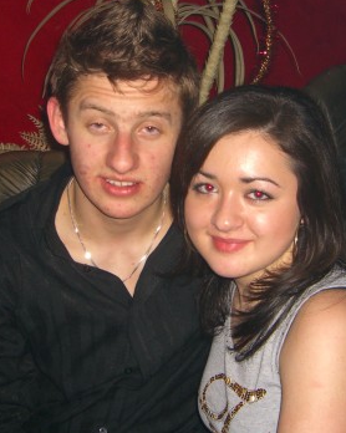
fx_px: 820
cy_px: 185
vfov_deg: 29.6
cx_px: 166
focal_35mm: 64
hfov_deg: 23.8
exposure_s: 1/60
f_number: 2.8
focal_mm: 7.9
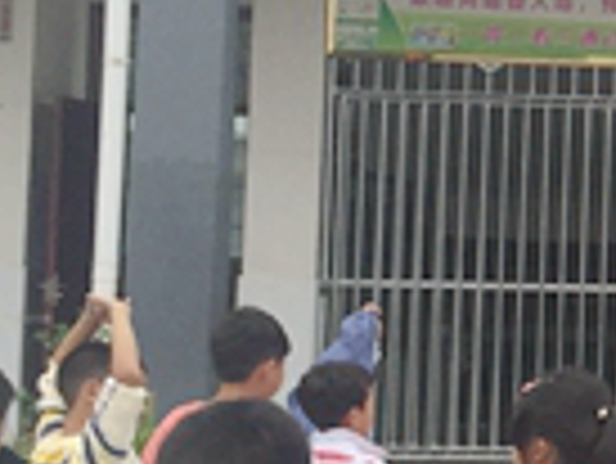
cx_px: 1358
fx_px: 3010
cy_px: 149
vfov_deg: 8.8
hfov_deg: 10.4
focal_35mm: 169
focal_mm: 4.15
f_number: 2.2
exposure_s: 1/791
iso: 32
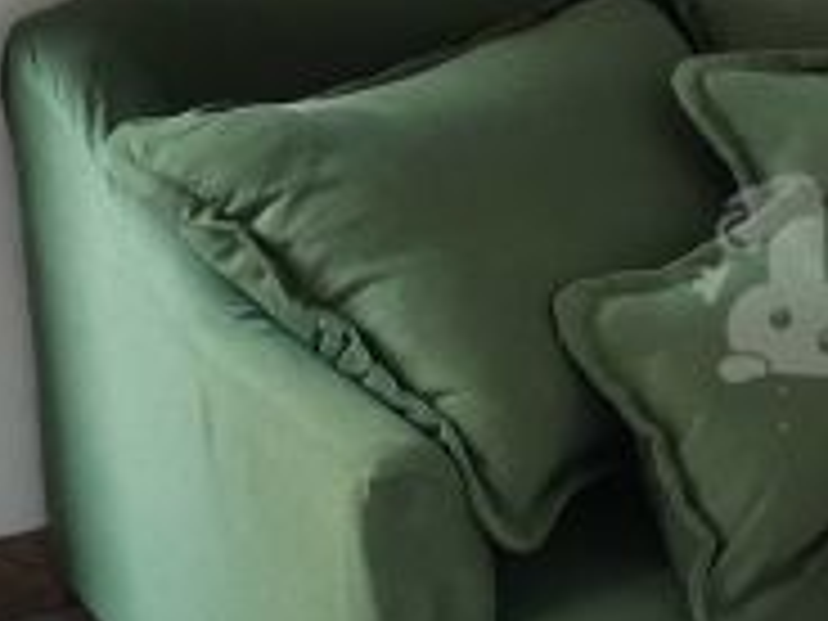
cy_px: 261
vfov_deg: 13.1
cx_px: 1053
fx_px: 2703
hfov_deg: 16.5
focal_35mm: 113
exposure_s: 1/100
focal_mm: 4.75
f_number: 1.8
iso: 400
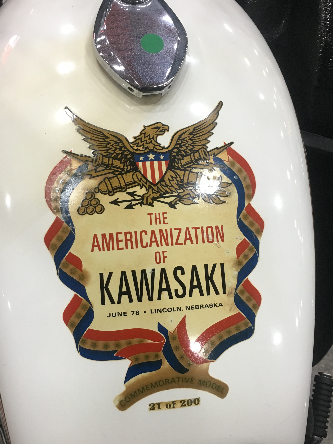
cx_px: 153
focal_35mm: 39
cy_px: 221
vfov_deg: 47.9
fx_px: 500
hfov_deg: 36.8
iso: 100
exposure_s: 1/30
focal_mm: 4.15
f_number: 2.2
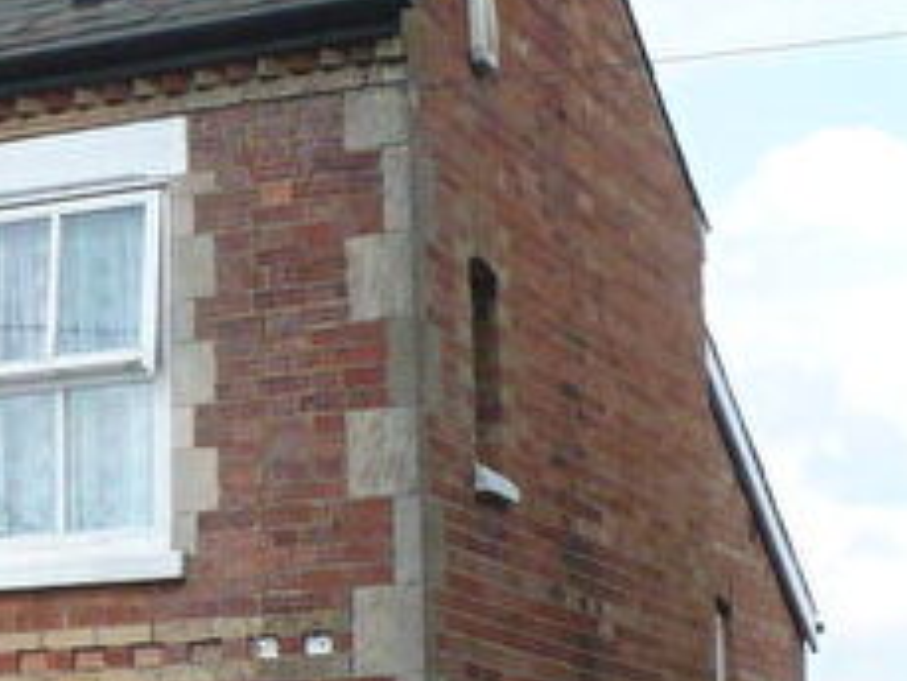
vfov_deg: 13.0
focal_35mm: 113
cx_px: -12
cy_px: 632
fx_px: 2962
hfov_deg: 17.0
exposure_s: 1/160
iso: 200
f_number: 8
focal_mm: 6.1
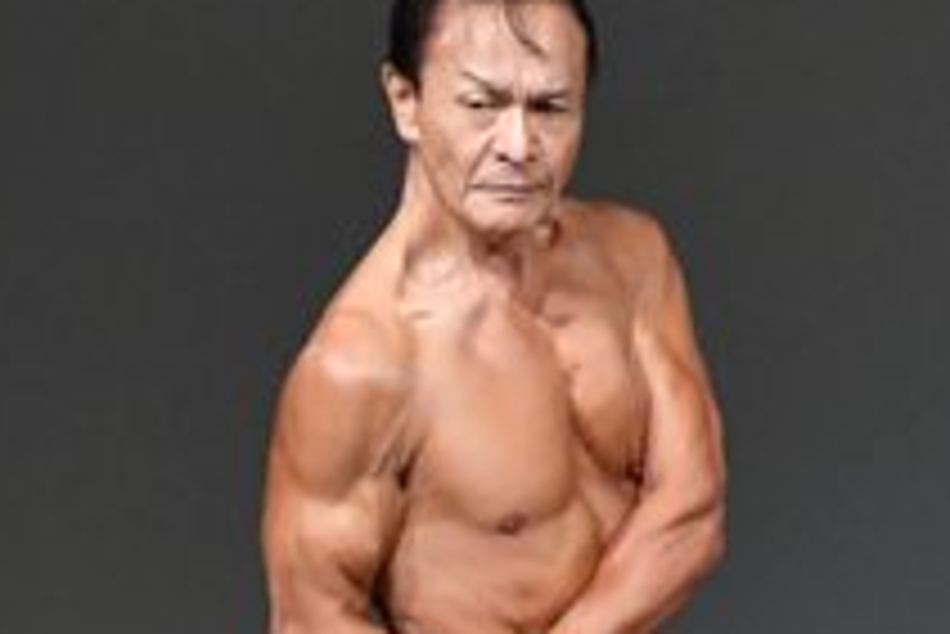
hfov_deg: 1.6
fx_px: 33404
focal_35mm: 1265
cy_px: 841
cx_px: 313
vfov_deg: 1.1
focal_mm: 230
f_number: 5.6
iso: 4000
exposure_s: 1/400
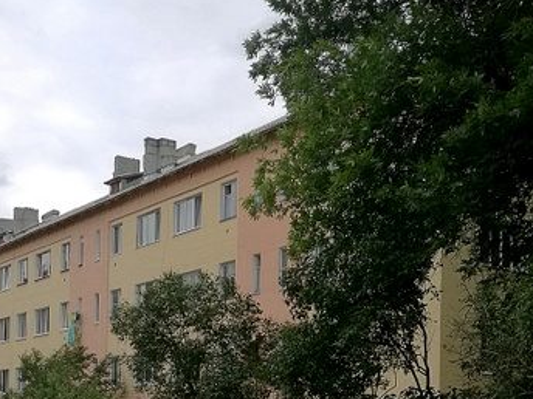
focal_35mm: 55
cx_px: 245
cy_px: 397
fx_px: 847
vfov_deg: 25.3
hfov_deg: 34.9
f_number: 2
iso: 50
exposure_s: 1/1068
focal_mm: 4.04
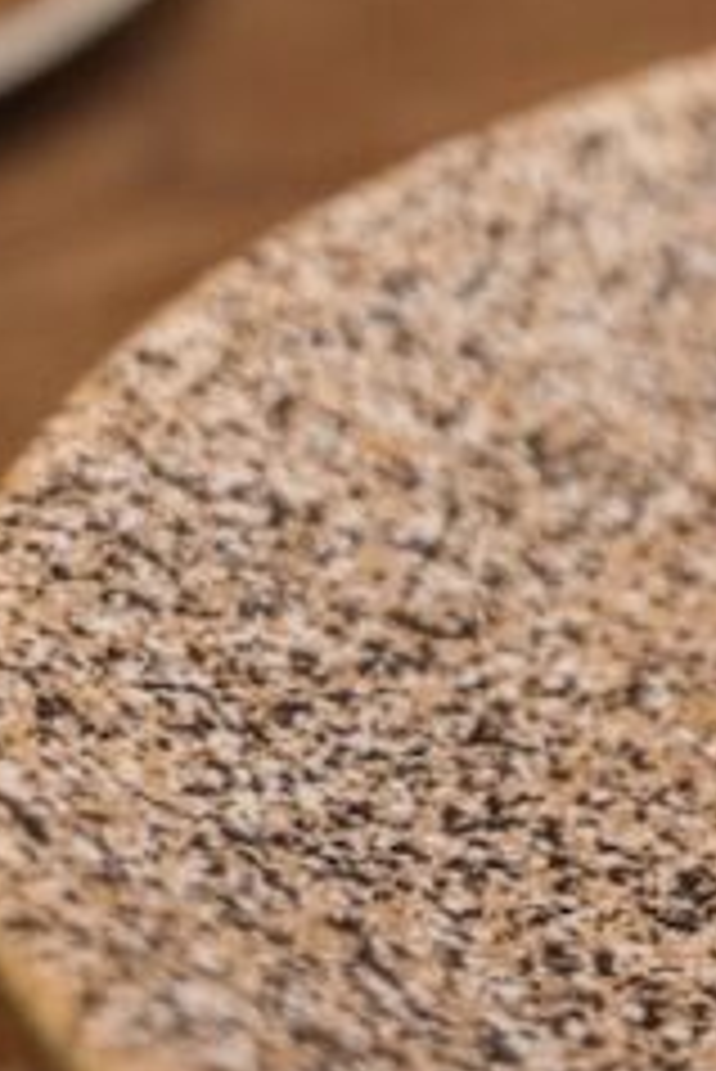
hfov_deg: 9.0
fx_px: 4184
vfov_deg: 14.2
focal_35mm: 140
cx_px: 1594
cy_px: -198
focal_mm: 30.1
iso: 640
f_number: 2.8
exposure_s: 1/30
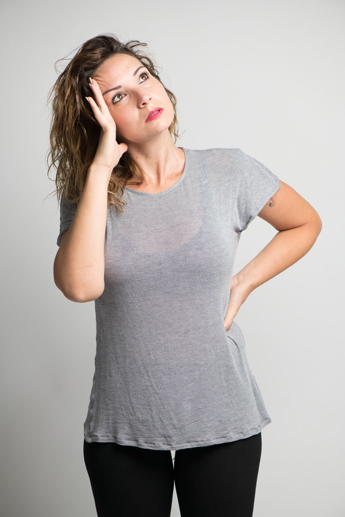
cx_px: 172
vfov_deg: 19.5
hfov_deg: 13.0
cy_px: 258
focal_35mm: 105
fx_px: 1509
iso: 100
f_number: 5
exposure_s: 1/160
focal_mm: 105
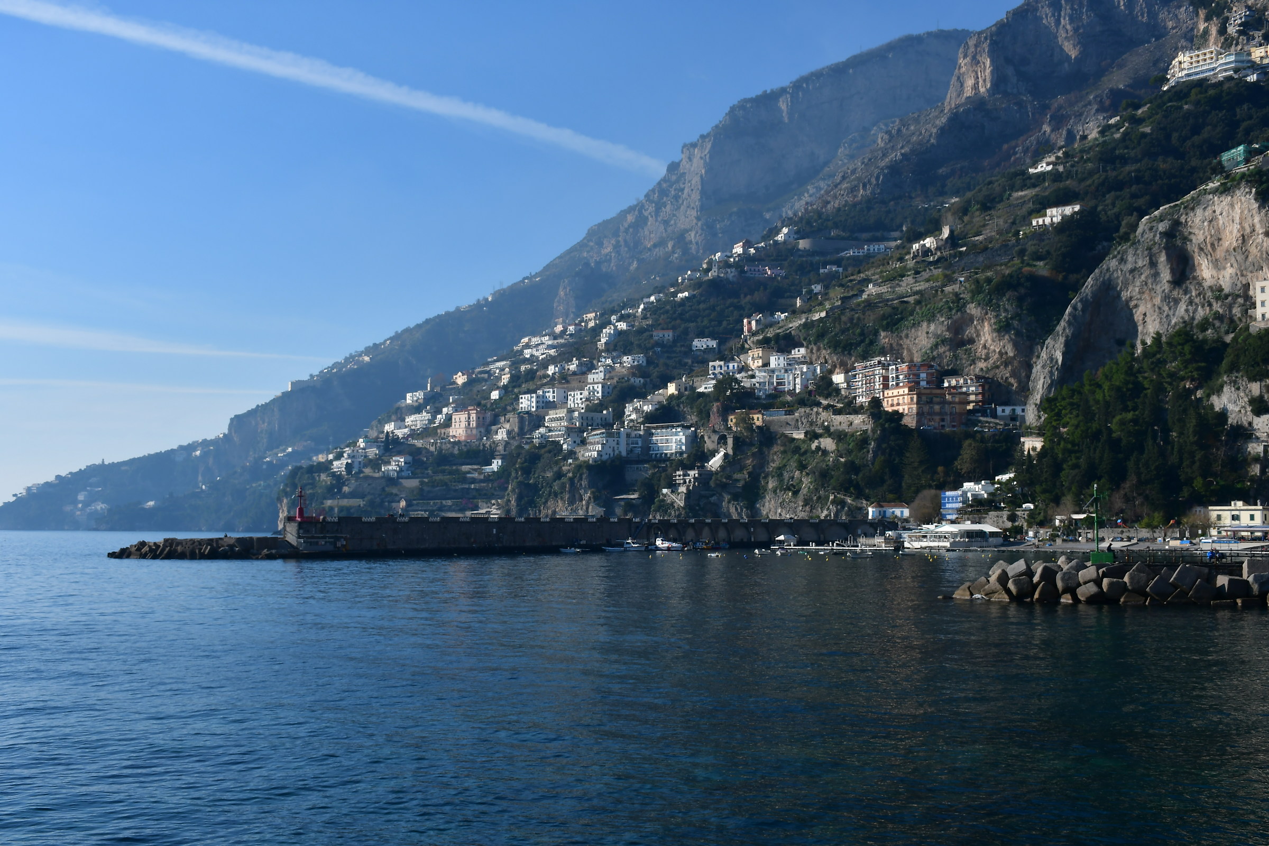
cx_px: 634
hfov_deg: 47.9
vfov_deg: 33.0
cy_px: 423
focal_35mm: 40
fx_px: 1428
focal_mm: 27
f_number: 9
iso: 100
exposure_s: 1/320
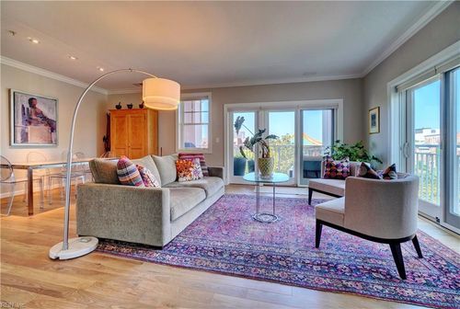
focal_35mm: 15
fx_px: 192
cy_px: 154
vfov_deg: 77.6
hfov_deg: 100.3
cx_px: 230
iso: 320
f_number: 8
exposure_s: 1/30
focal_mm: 10
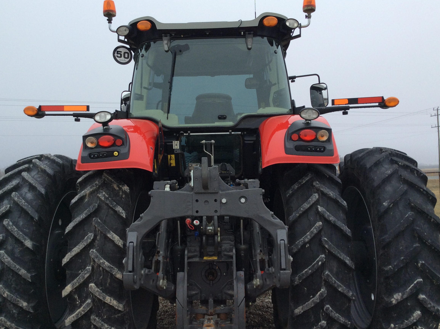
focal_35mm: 36
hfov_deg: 51.4
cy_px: 176
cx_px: 219
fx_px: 457
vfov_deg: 39.5
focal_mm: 3.3
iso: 32
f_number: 2.4
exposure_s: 1/314
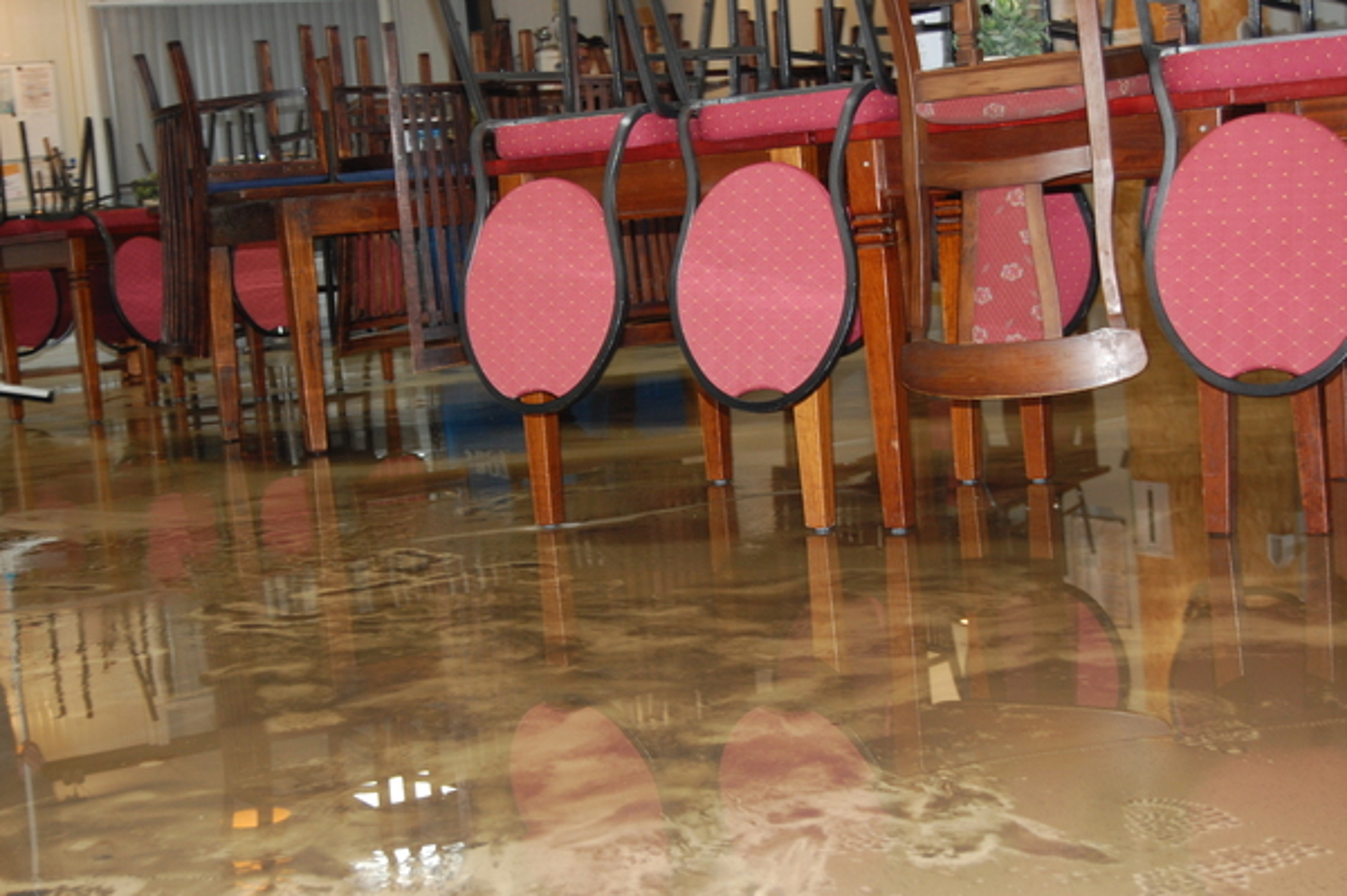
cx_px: 674
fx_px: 2131
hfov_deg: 35.1
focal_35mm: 57
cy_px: 448
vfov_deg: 23.7
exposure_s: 1/60
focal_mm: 38
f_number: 5
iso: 640
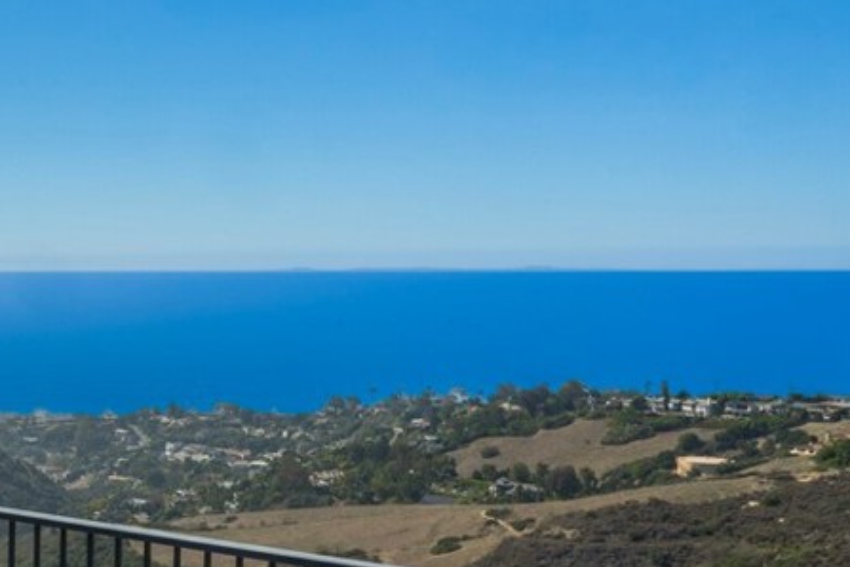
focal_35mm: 55
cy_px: 312
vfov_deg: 24.6
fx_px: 1299
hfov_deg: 32.3
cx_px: -65
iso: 800
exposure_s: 1/320
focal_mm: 24
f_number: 20
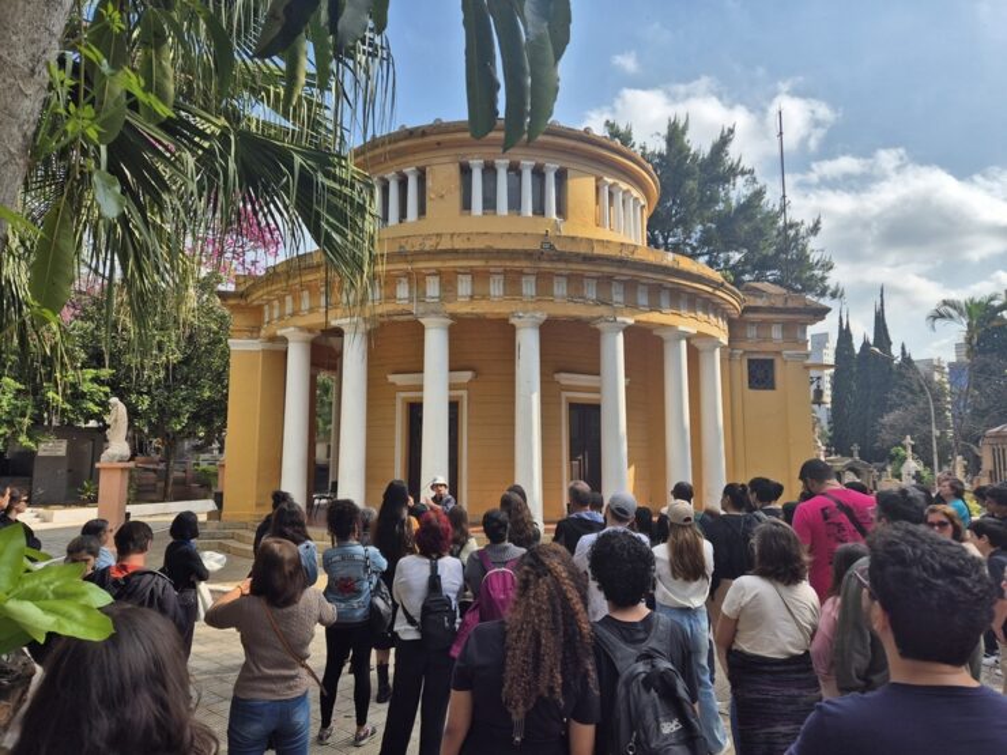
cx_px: 504
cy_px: 378
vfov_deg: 58.9
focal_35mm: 23
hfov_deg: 73.9
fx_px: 669
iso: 25
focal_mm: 5.4
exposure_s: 1/1728
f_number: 1.8
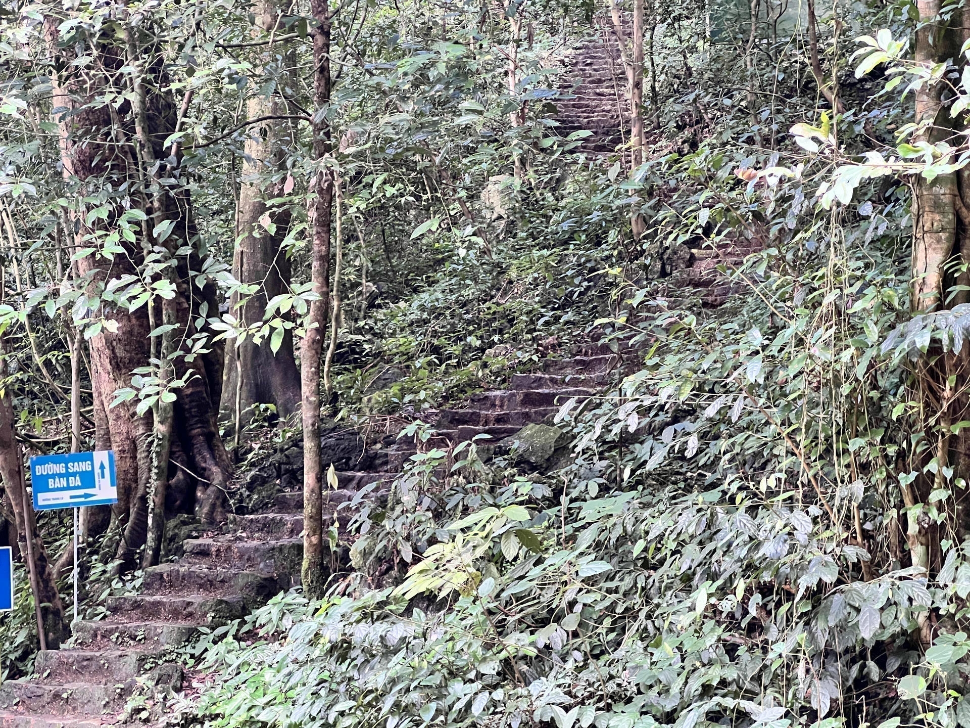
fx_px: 2158
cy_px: 364
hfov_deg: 25.3
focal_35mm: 77
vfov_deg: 19.1
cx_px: 485
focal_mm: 9
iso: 1000
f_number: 2.8
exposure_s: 1/35
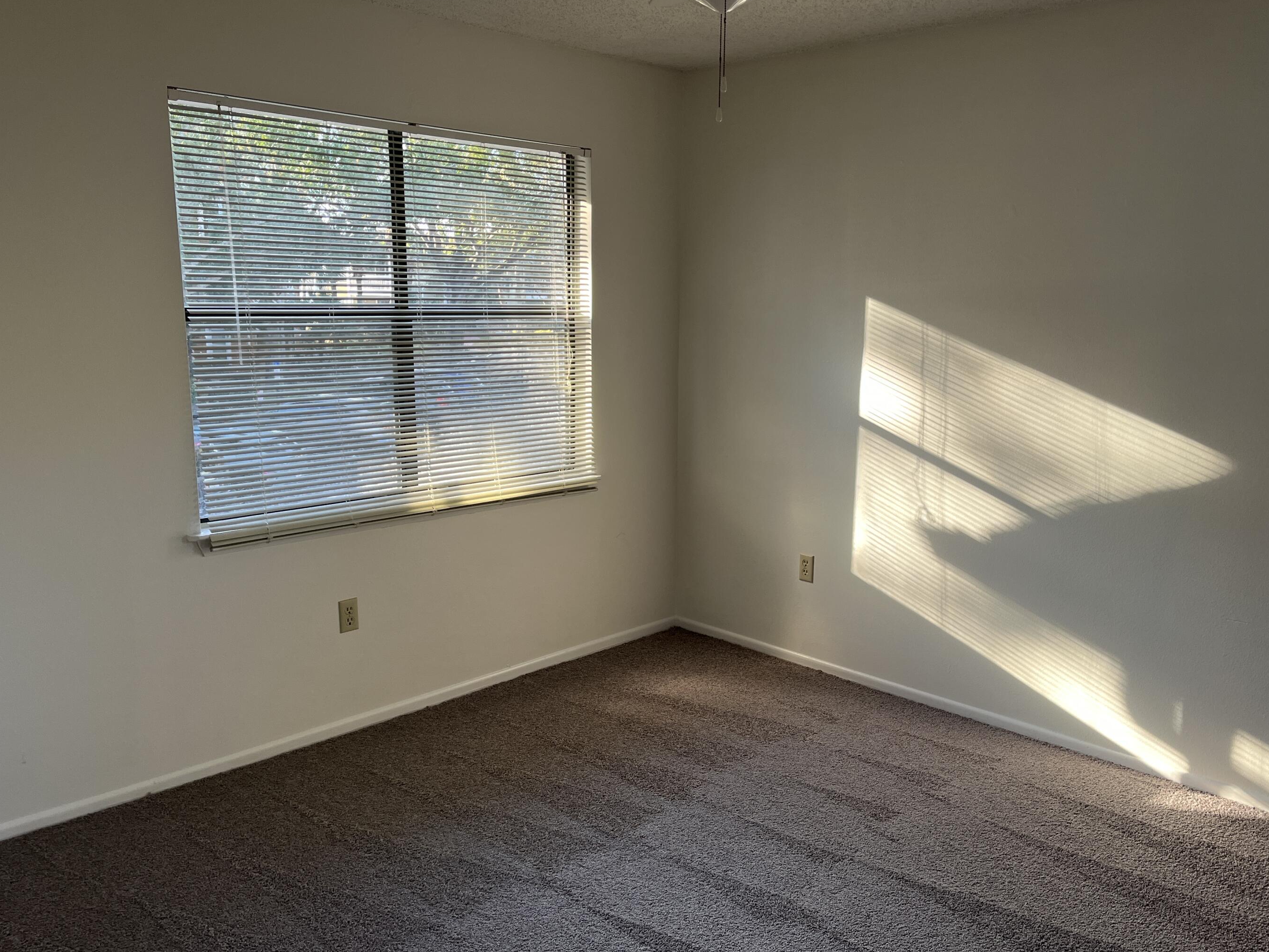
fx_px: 1063
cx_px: 698
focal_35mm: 29
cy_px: 501
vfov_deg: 48.2
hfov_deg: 61.5
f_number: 1.6
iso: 80
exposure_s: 1/121
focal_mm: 5.1
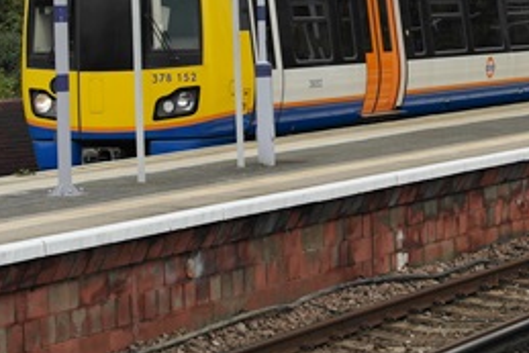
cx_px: 494
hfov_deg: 12.9
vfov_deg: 8.7
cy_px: 32
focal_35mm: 157
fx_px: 2308
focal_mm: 38
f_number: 5.6
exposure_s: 1/125
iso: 100
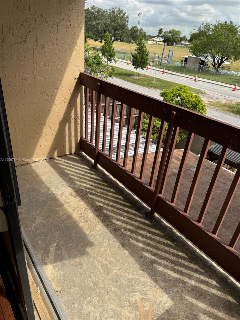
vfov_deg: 71.6
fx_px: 222
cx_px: 120
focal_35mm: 24
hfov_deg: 56.8
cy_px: 160
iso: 80
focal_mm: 6.76
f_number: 1.78
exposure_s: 1/3247
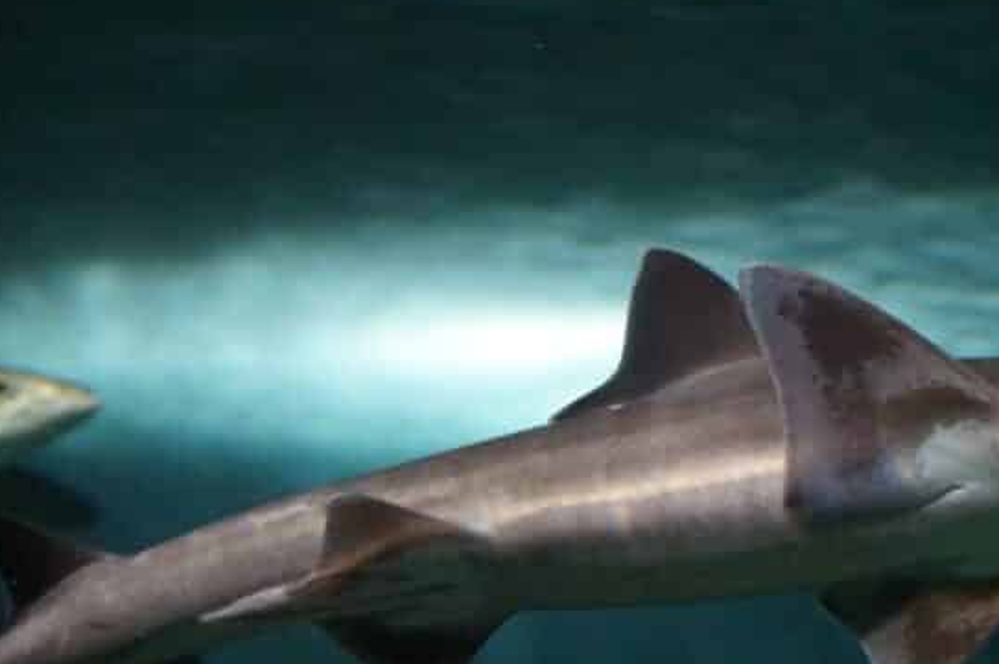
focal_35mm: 155
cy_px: 338
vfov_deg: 8.8
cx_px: 872
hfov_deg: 13.2
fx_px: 4296
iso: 2000
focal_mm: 55
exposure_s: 1/100
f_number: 4
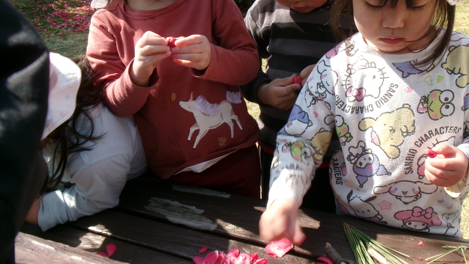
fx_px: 485
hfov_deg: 51.5
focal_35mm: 39
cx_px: 257
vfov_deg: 30.3
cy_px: 101
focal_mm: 5.1
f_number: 10.8
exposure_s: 1/52
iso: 100
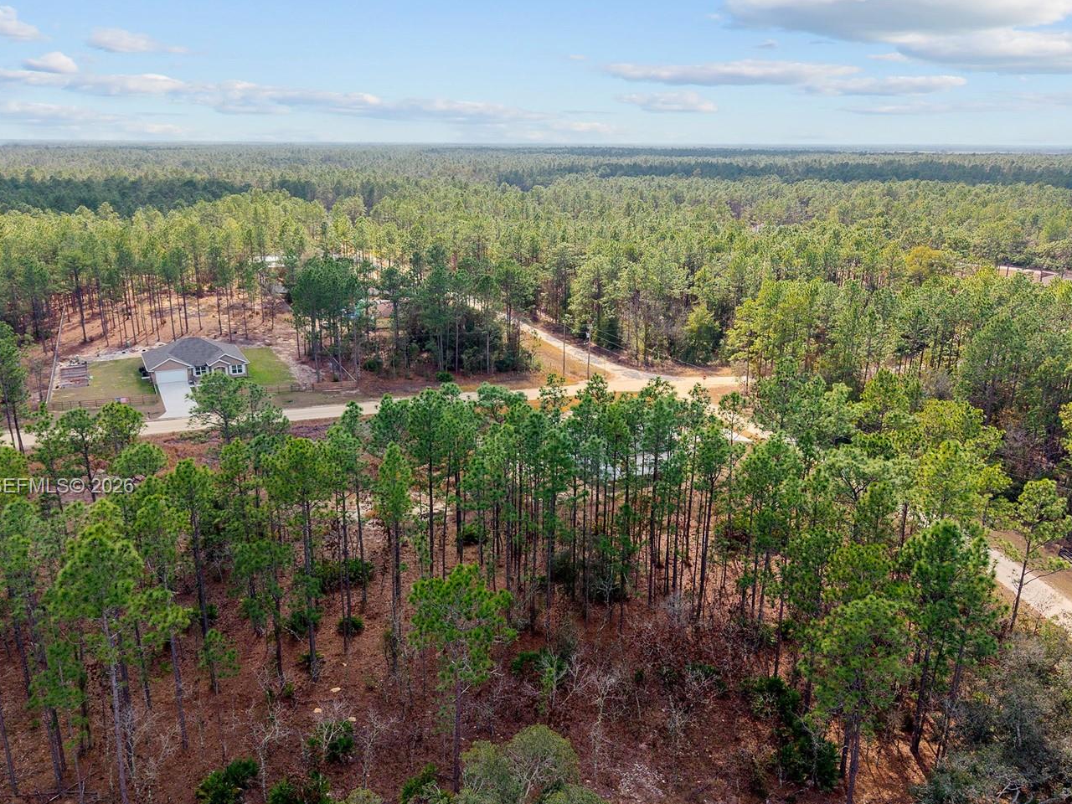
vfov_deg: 46.5
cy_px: 487
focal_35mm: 30
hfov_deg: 60.0
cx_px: 544
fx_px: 929
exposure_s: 1/3200
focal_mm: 8.67
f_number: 1.8
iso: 410
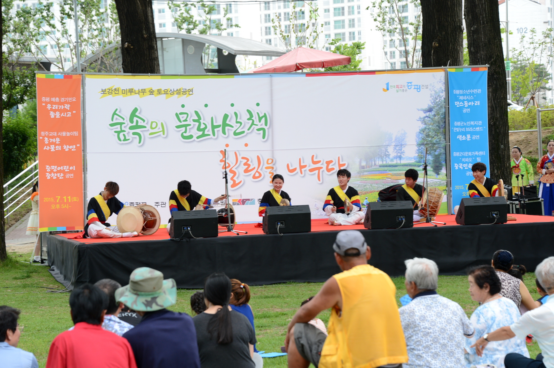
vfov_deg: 12.2
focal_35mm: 112
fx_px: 1723
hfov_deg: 18.3
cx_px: 277
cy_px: 184
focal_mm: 112
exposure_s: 1/160
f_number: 6.3
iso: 800
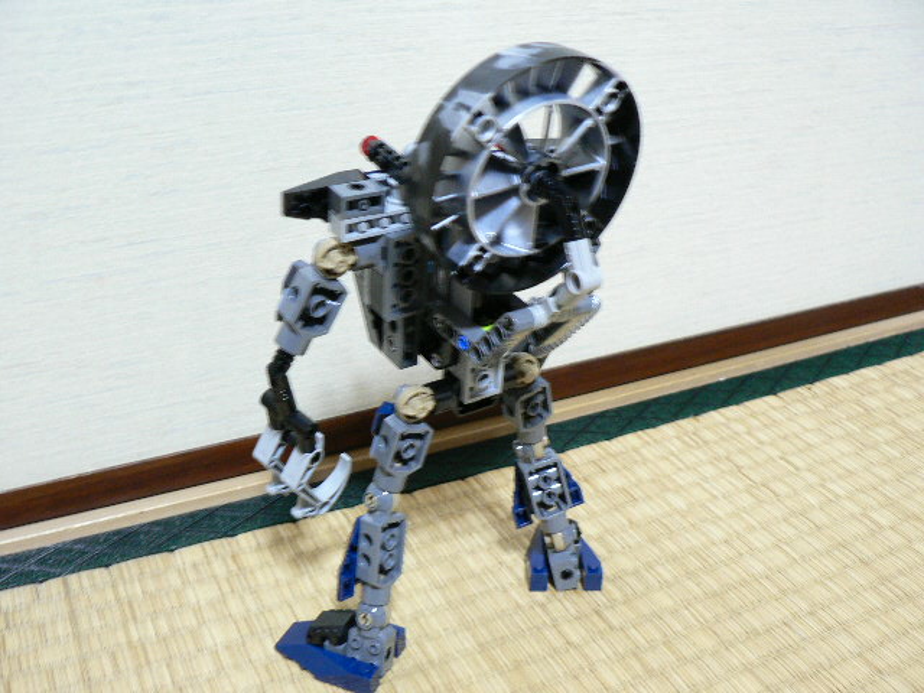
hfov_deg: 51.4
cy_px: 346
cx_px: 462
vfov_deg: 39.7
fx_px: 961
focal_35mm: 36
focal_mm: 6
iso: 200
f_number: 2.8
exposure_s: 1/6
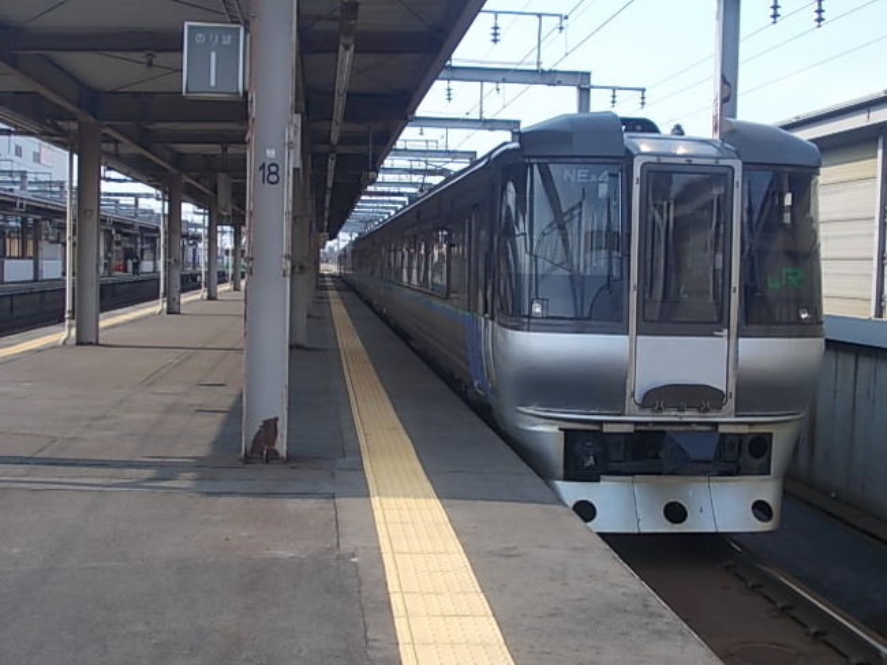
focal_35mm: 43
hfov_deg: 43.9
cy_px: 332
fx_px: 1101
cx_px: 444
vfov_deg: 33.6
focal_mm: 6.1
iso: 80
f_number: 6.5
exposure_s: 1/125
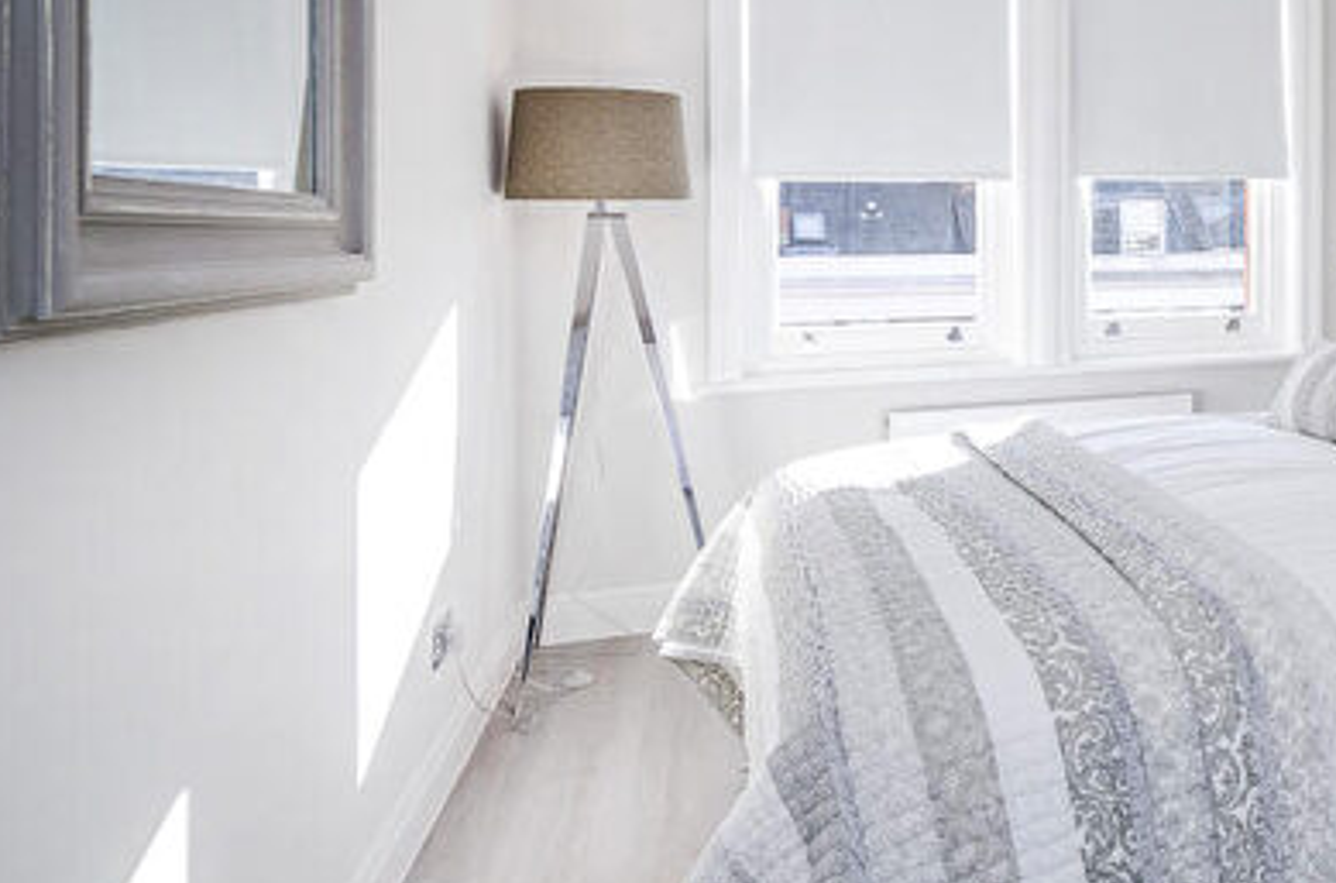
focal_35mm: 27
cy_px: 242
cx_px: 1157
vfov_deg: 46.3
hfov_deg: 59.3
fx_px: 999
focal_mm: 10
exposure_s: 1/50
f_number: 9
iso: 200
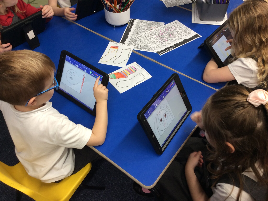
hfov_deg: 56.9
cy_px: 100
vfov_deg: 44.1
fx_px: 247
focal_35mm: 32
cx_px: 134
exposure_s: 1/25
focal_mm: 3.3
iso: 32
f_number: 2.4
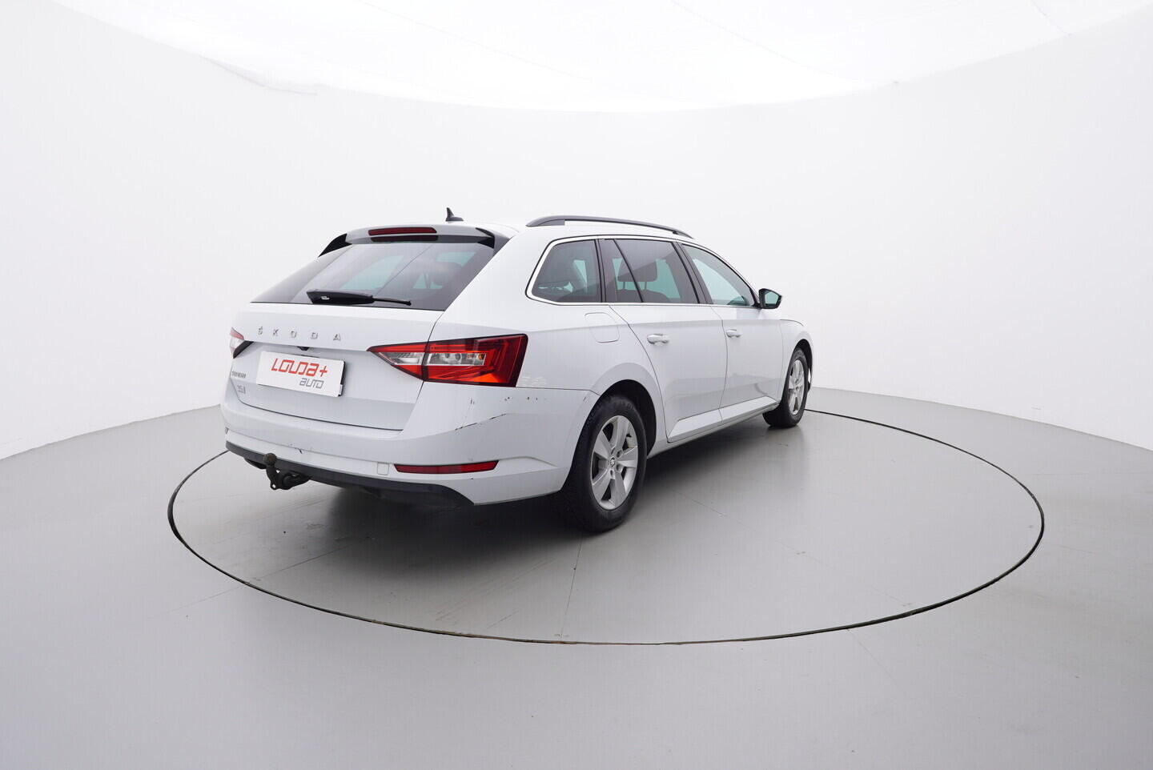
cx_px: 576
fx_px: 721
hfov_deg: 77.3
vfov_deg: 56.2
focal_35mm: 22
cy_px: 385
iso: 200
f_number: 5
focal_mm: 15
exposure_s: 1/80
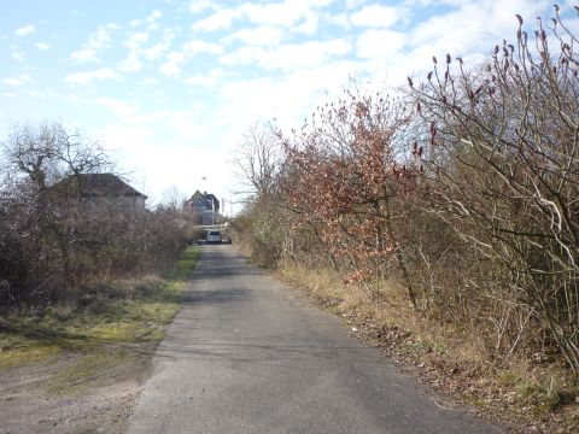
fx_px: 535
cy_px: 217
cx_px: 290
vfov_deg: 44.2
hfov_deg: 56.8
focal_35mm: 32
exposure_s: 1/320
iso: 100
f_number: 4
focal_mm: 5.2
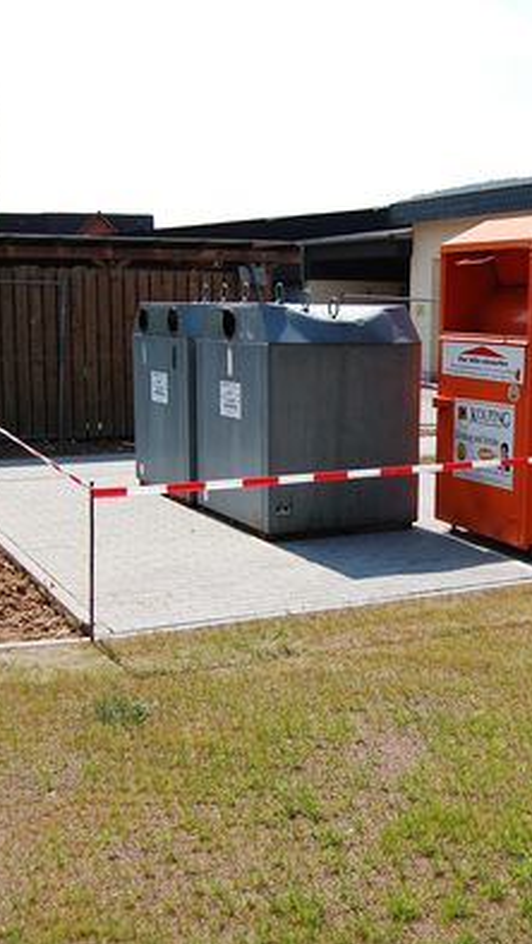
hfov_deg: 27.4
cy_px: 474
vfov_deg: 47.3
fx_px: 1077
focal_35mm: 43
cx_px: 393
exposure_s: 1/1250
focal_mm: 18
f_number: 4.5
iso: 200
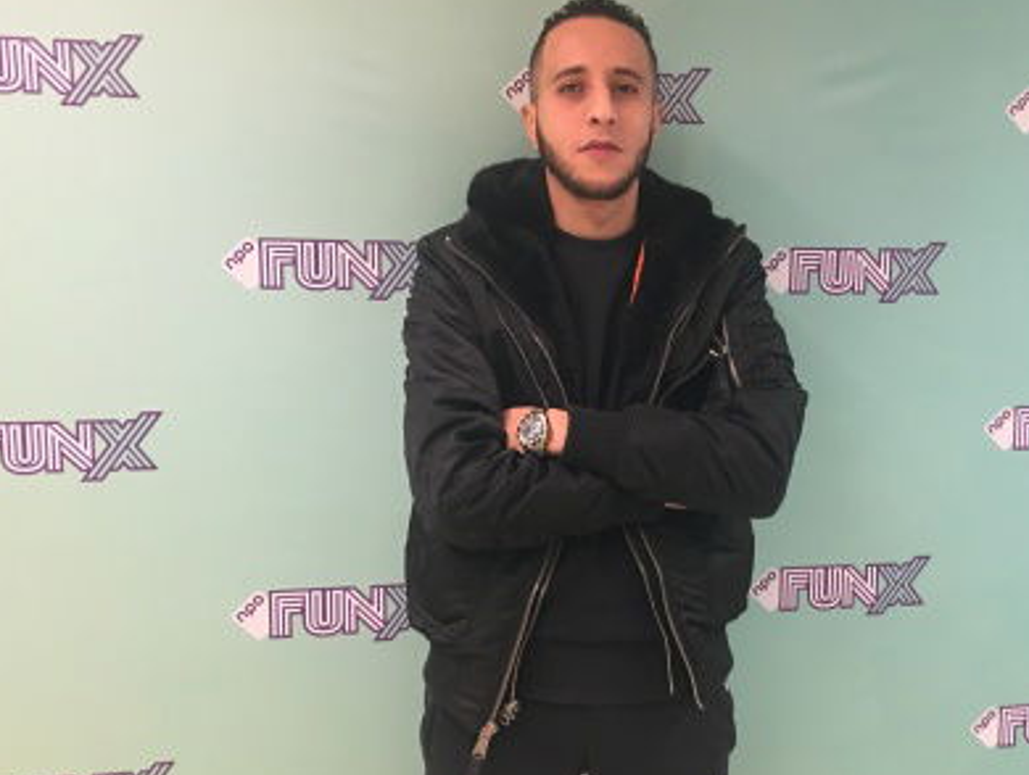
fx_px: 1102
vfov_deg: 38.8
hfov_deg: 49.9
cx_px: 583
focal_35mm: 37
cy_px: 418
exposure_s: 1/10
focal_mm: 4.15
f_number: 2.2
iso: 80
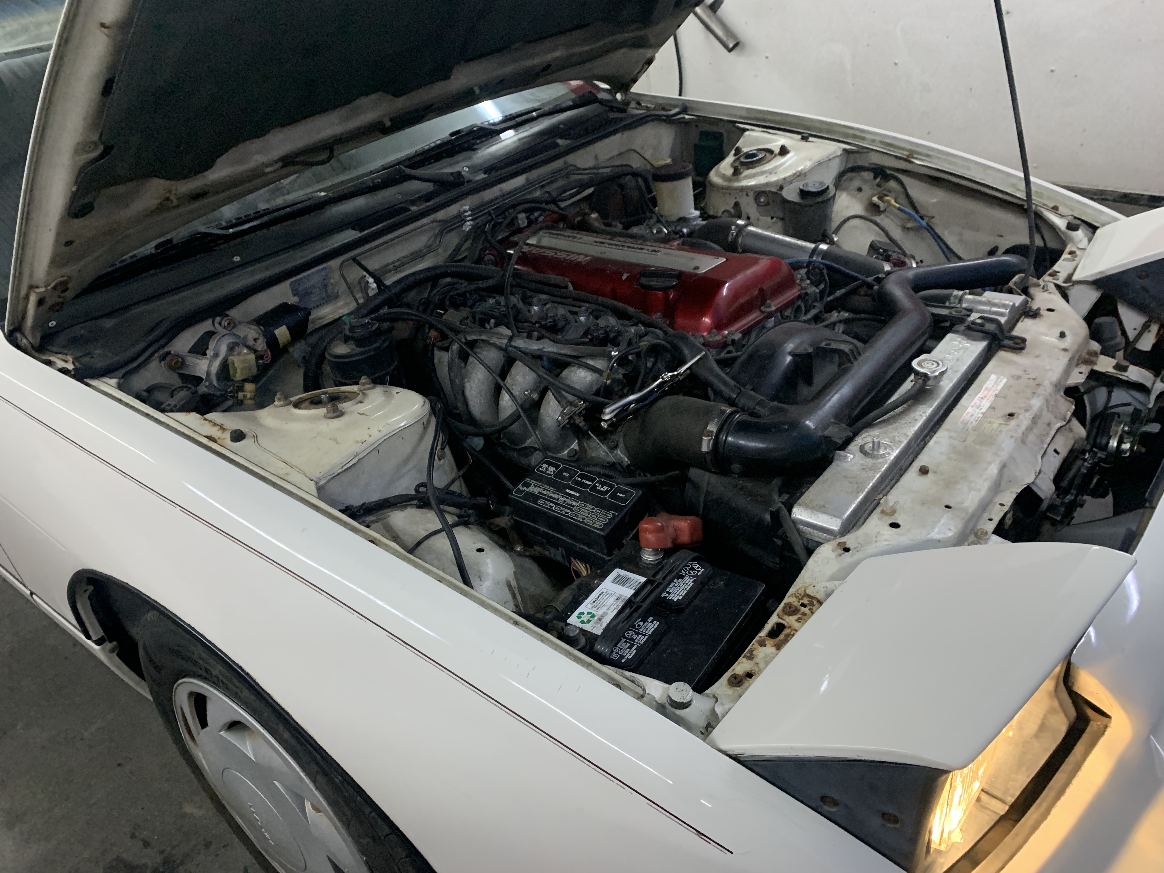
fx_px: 874
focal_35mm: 26
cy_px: 436
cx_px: 582
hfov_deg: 67.3
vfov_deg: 53.1
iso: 400
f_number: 1.8
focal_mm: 4.25
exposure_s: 1/57
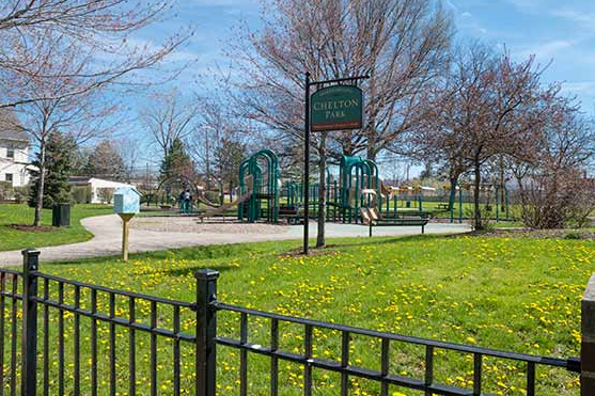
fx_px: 413
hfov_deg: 71.5
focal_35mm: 25
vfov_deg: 51.3
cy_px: 201
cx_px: 302
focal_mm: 24
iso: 250
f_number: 19
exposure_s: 1/250
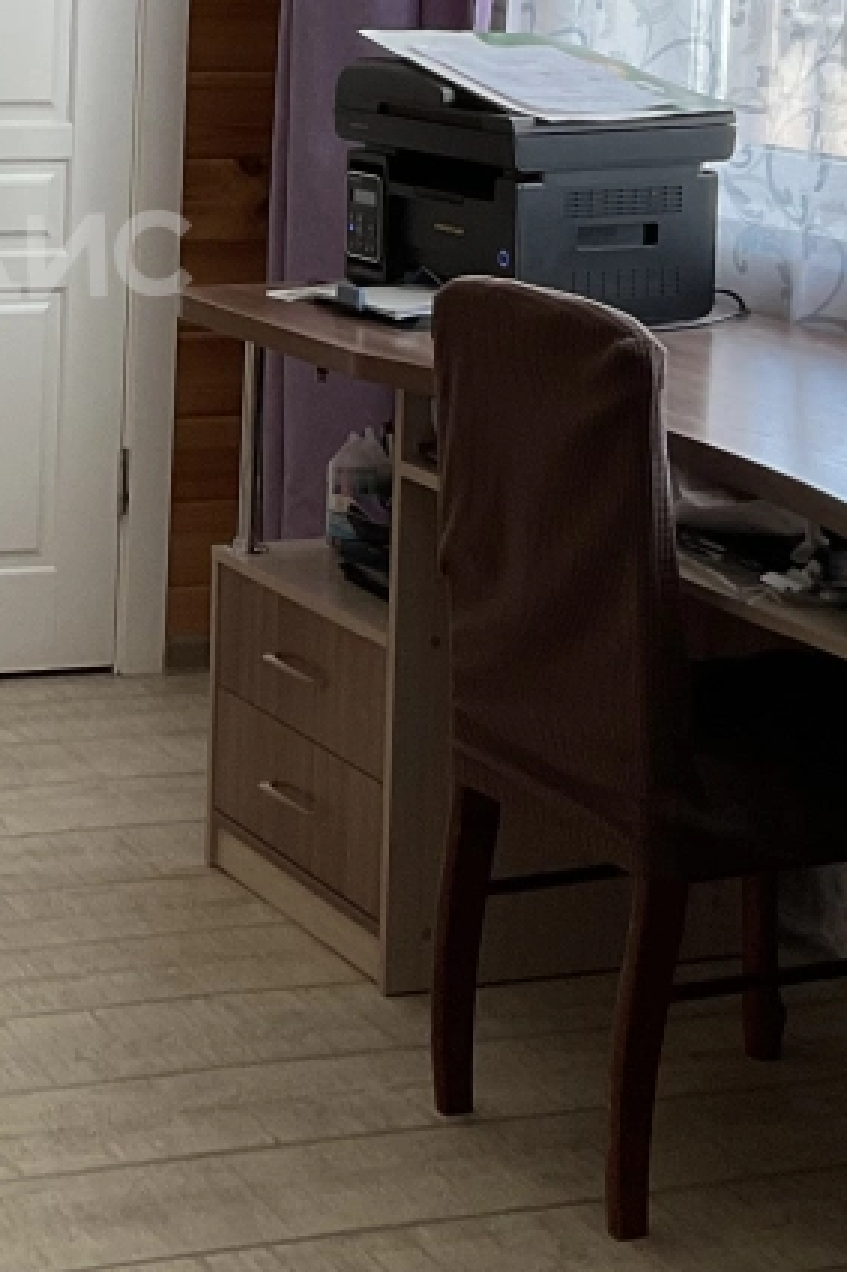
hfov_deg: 14.9
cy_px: 256
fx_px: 3143
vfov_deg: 22.6
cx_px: -153
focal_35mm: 89
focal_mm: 3
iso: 50
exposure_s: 1/122
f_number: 1.8
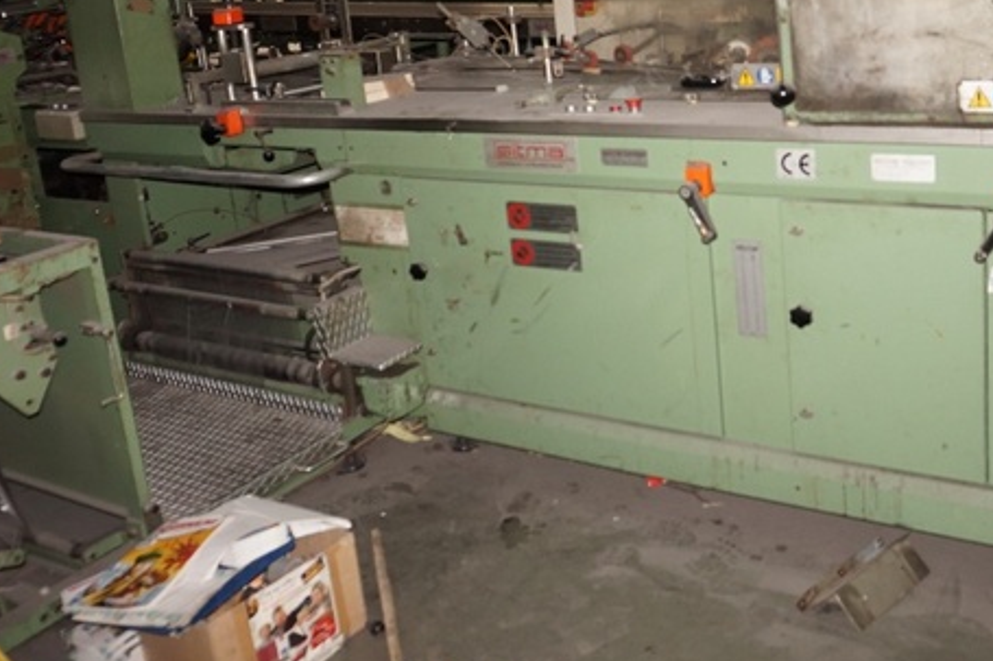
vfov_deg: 34.3
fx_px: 1048
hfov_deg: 50.0
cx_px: 648
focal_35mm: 38
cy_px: 168
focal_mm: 16
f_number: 3.5
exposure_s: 1/80
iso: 1000
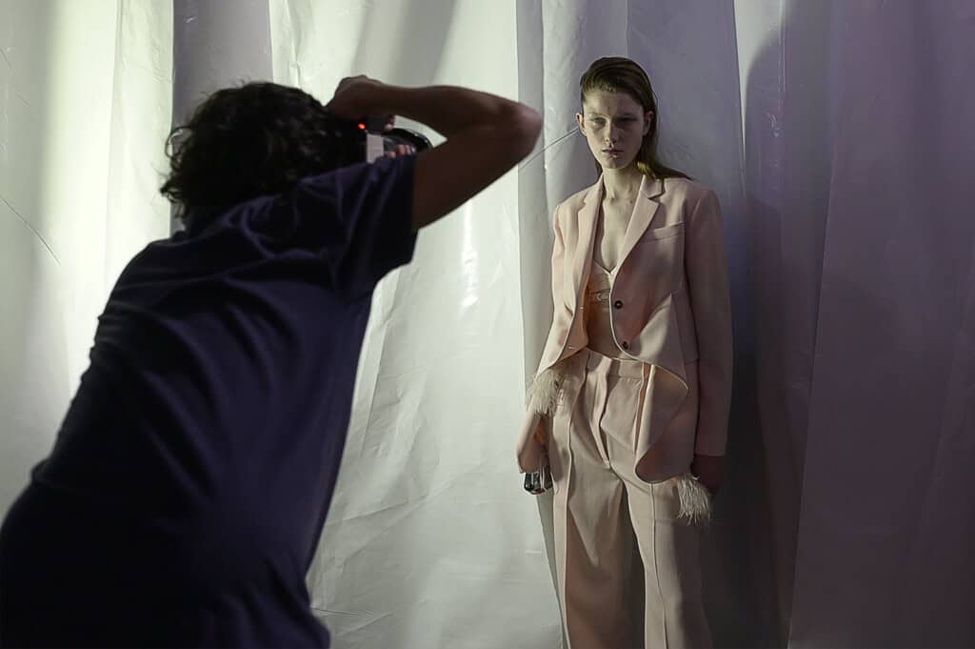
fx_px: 947
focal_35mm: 35
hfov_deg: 54.5
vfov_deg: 37.8
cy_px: 324
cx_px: 488
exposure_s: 1/2000
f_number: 2.8
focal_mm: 35
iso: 500
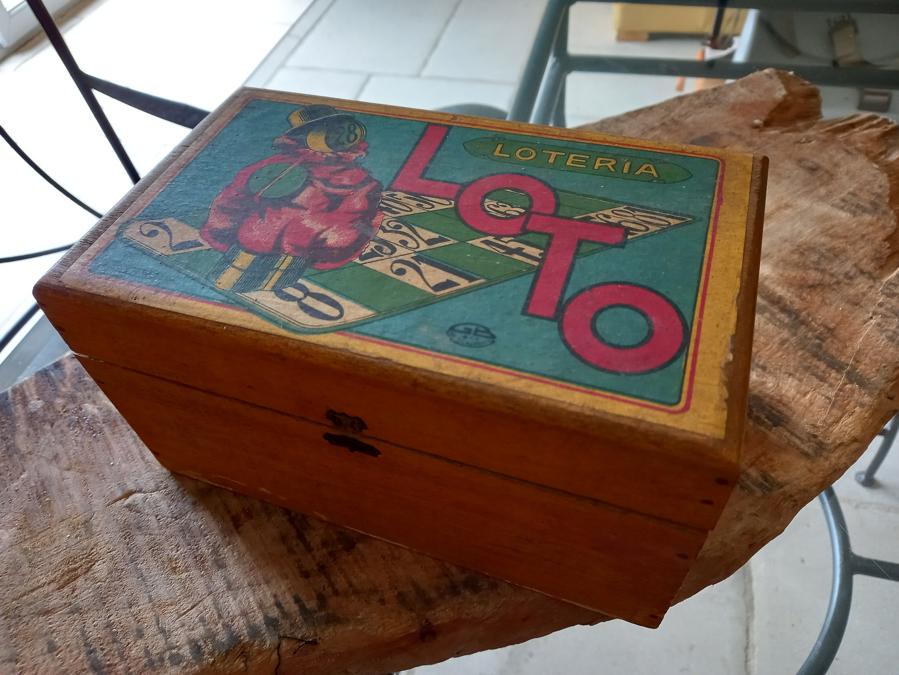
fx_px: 649
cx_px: 450
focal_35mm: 25
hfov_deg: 69.4
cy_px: 338
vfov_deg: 54.9
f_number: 2
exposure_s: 1/25
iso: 400
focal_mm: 4.6
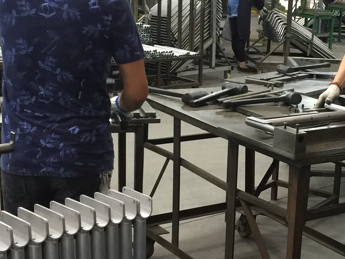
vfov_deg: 21.0
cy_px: 149
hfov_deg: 27.1
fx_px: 698
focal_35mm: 70
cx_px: 285
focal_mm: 4.15
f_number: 2.2
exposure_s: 1/17
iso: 100
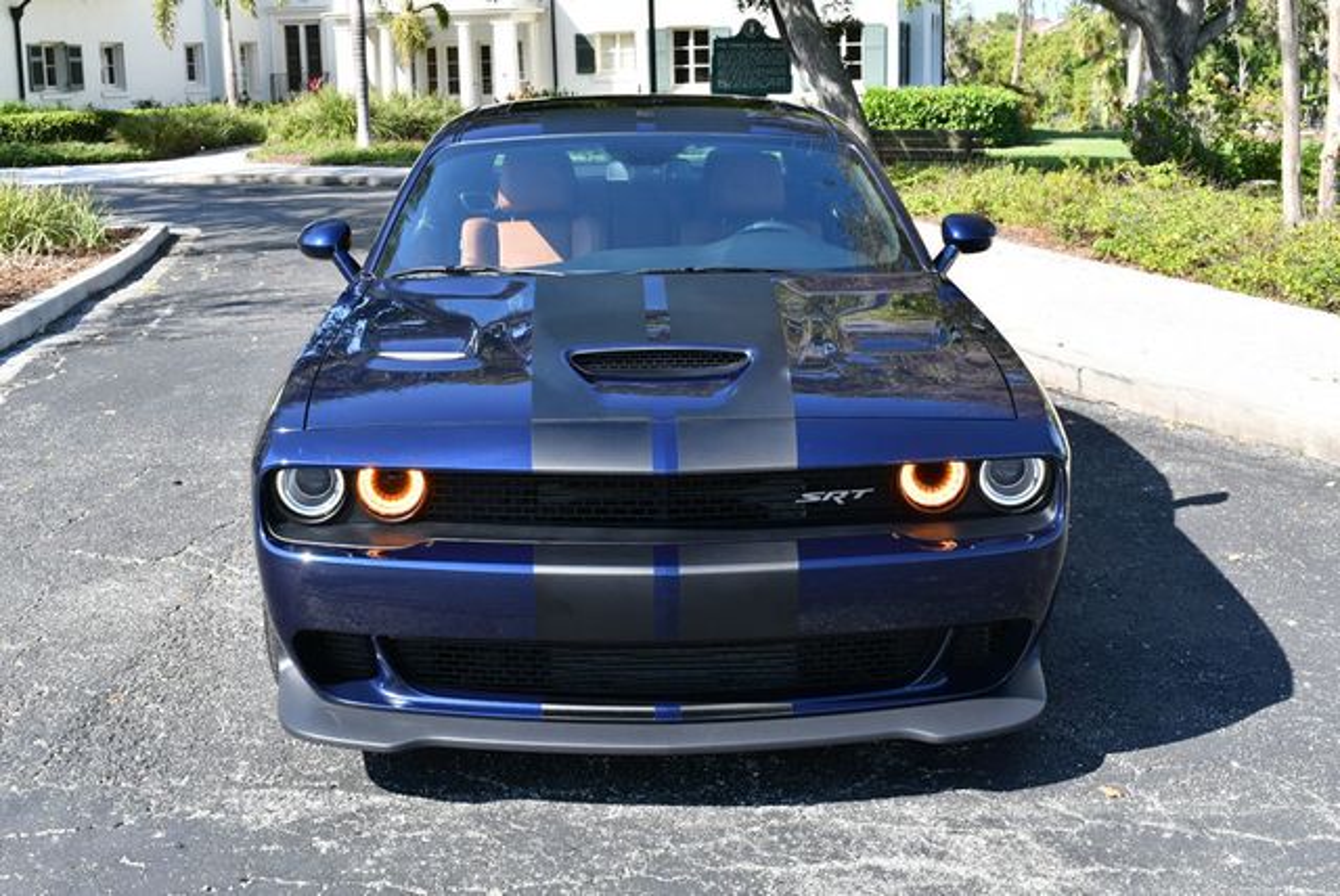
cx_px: 670
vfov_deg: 27.0
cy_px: 448
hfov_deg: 39.6
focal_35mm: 50
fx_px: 1863
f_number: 8
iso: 200
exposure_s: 1/250
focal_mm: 25
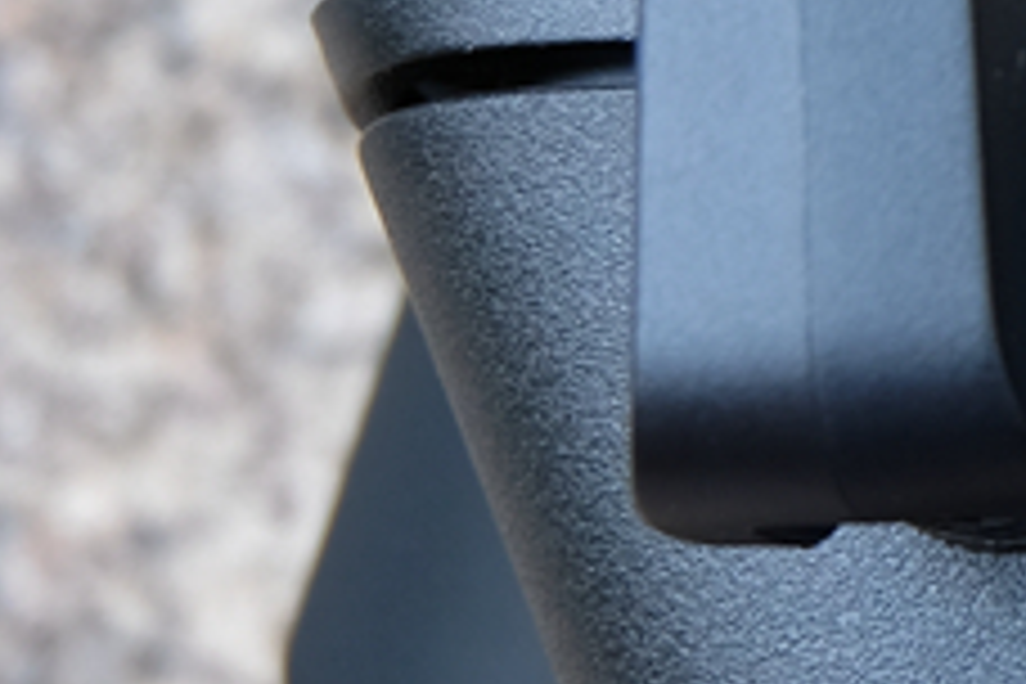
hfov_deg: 7.4
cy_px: 500
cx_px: 2952
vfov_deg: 5.5
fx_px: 7096
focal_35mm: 249
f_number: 5.6
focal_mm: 28.2
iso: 200
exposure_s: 1/140
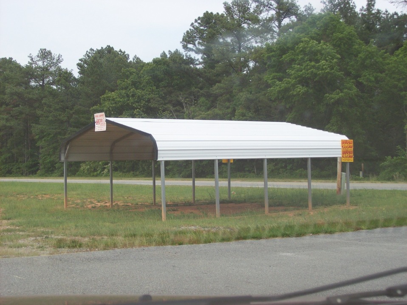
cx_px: 204
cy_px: 152
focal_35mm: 56
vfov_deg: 26.1
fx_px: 658
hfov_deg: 34.4
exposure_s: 1/395
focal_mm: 9.4
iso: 80
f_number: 3.4
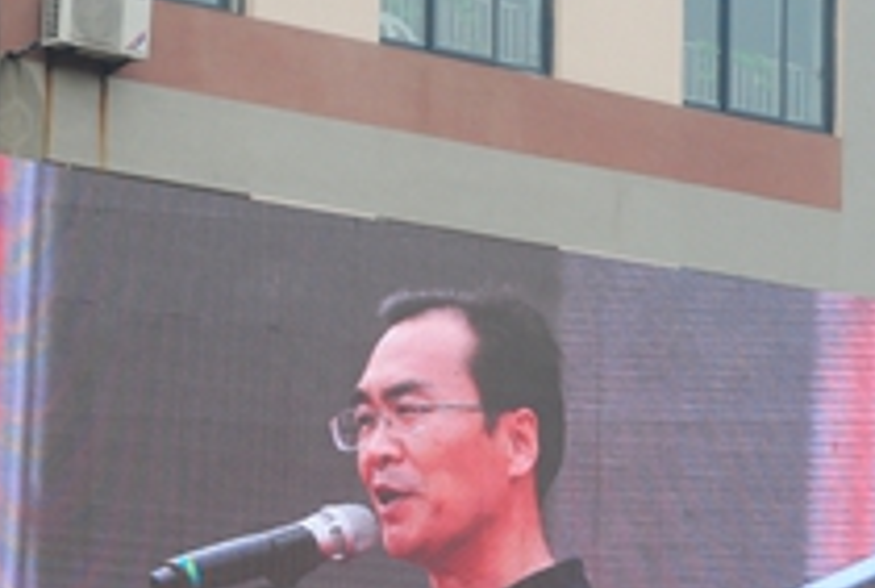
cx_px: 371
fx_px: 3654
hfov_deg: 13.7
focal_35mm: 150
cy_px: 515
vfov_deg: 9.2
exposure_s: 1/160
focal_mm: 42
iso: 400
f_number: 6.3
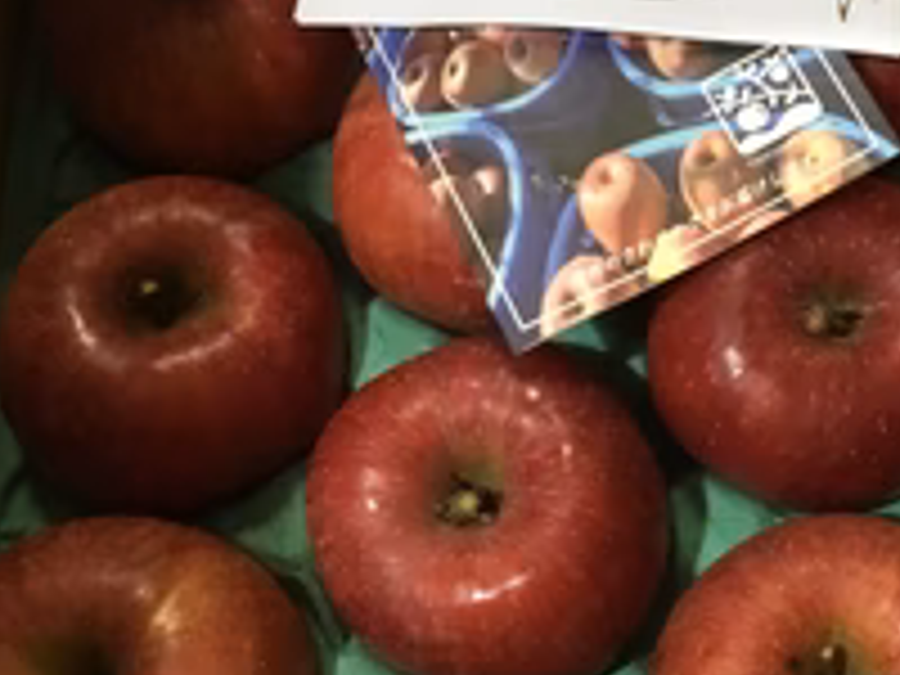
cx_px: 738
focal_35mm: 62
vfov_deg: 23.6
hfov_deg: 30.3
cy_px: 256
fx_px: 1612
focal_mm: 3.3
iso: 200
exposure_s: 1/15
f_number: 2.4
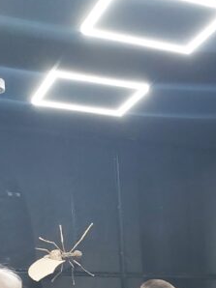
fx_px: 717
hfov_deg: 16.3
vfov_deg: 19.6
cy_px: 442
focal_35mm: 86
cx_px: 271
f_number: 1.8
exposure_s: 1/100
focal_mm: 5.23
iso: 250
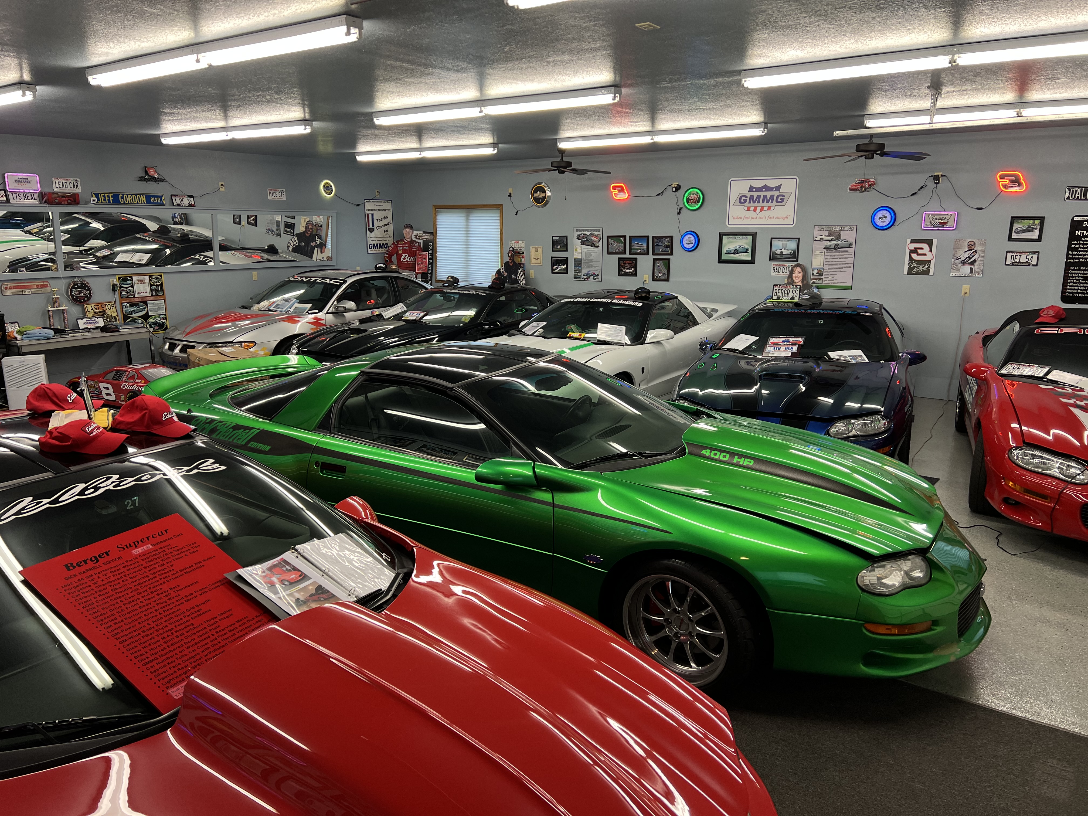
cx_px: 544
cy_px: 408
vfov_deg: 53.1
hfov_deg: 67.3
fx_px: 817
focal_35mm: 26
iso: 125
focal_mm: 5.7
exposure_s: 1/120
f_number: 1.5
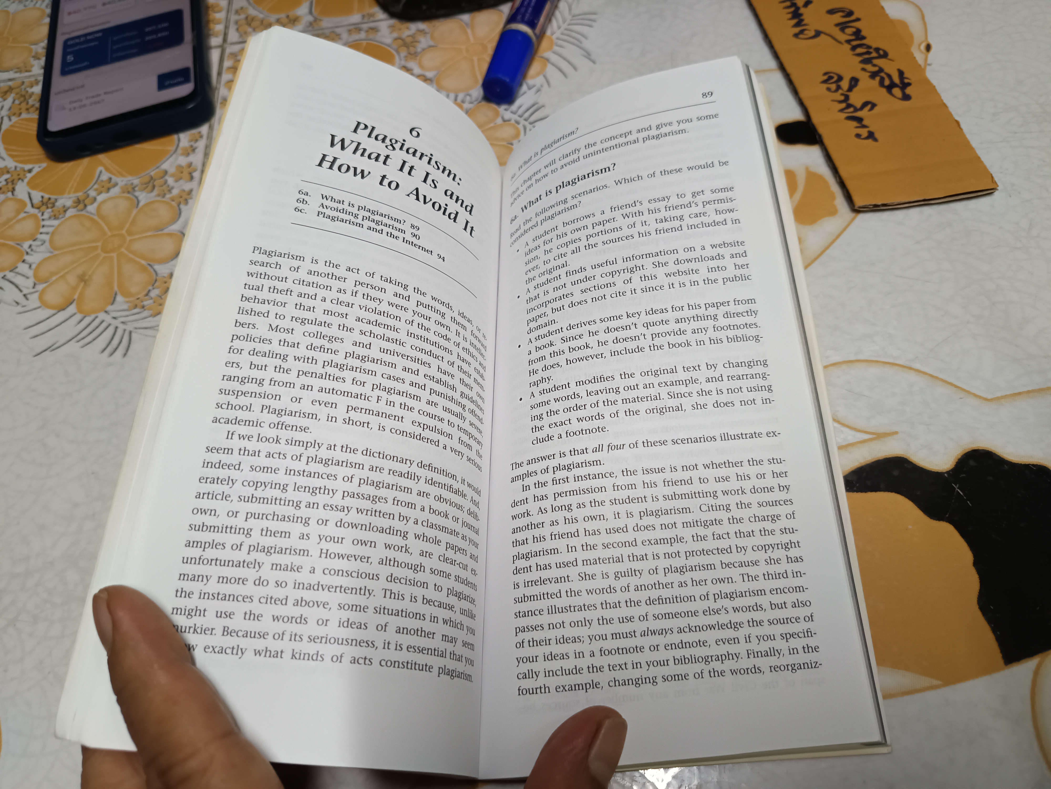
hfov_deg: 71.6
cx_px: 526
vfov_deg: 56.8
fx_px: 729
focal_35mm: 24
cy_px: 394
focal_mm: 5.31
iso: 1028
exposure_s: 1/50
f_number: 1.7
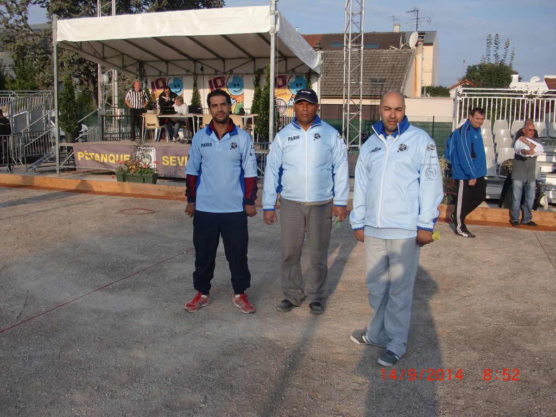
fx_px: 578
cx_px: 278
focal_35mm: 36
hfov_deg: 51.4
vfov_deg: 39.7
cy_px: 208
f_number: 2.8
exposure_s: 1/1000
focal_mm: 6.3
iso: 64
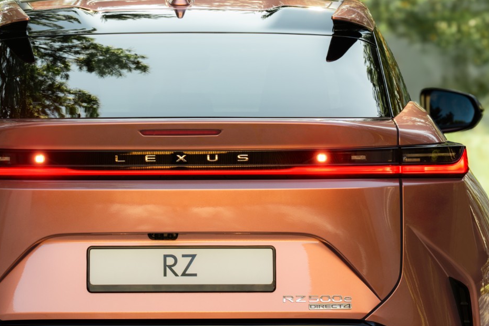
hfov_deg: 7.6
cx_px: 180
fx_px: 3681
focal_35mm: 271
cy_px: 163
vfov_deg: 5.1
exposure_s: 1/100
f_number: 11
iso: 800
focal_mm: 197
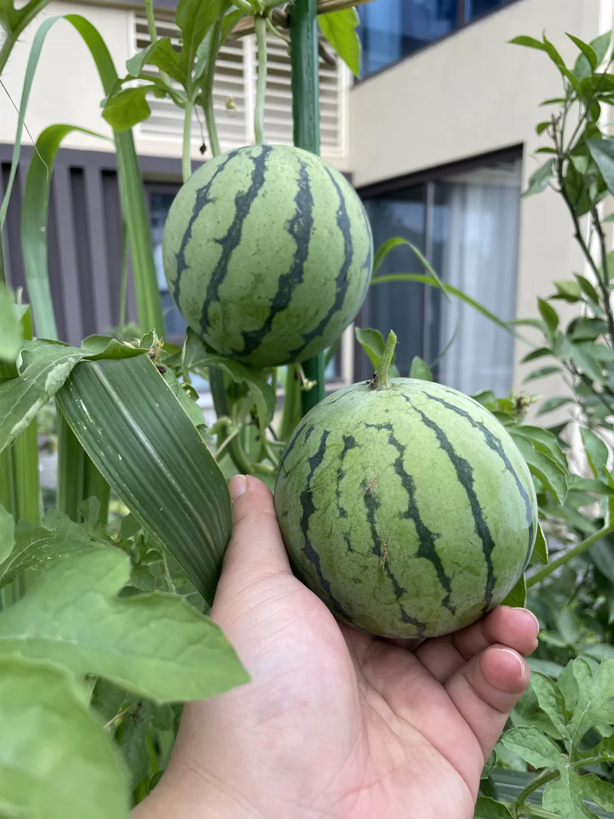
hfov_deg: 53.1
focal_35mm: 26
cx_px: 307
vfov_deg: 67.3
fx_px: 615
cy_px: 410
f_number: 1.6
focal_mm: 4.2
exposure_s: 1/561
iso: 32
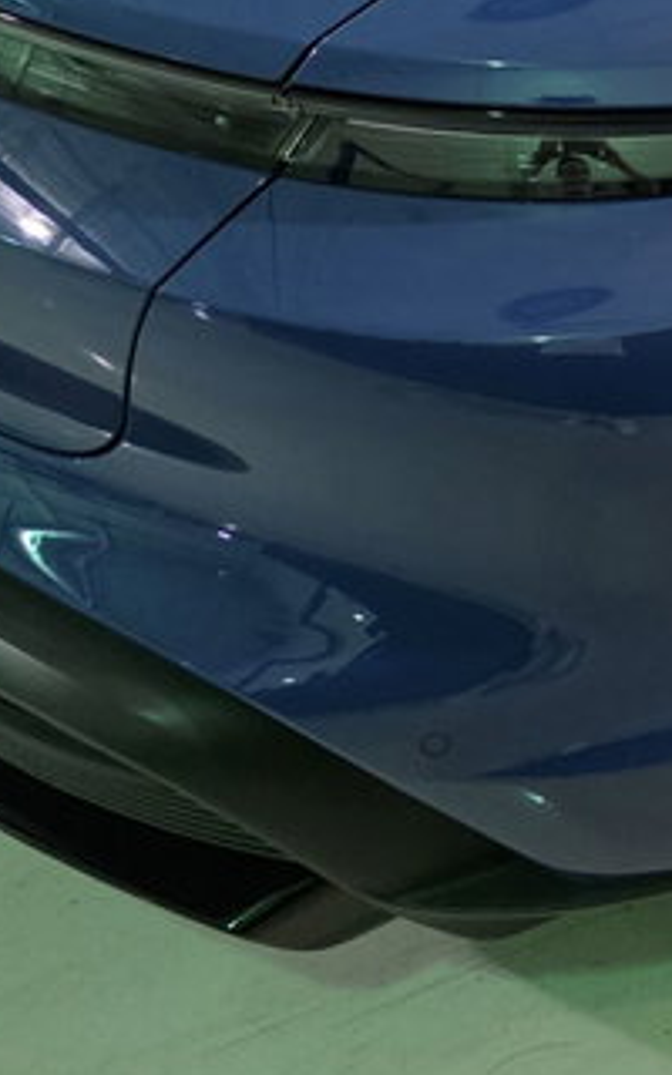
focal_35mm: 78
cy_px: -118
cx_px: 864
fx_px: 2286
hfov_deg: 15.9
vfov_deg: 24.6
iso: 1250
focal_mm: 6.3
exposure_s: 1/120
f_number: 1.7
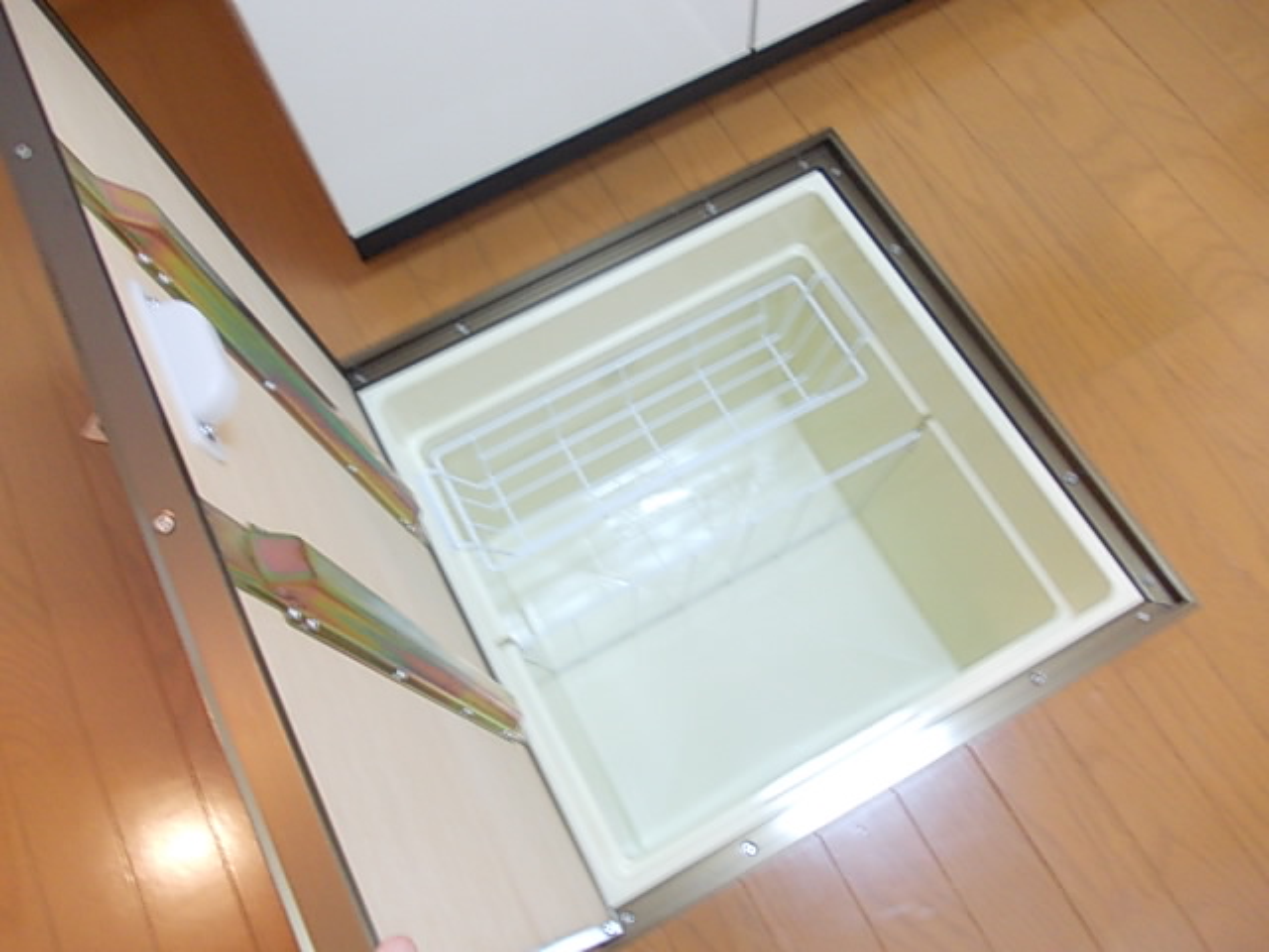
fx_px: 1026
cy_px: 476
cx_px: 634
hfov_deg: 63.4
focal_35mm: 28
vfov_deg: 49.7
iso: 200
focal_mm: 4
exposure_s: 1/8
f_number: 2.7
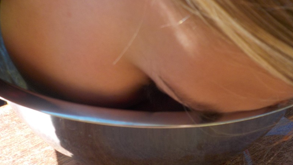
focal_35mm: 42
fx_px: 326
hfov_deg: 48.2
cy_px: 83
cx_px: 168
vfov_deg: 28.3
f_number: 3.3
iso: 125
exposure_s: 1/320
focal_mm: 4.1
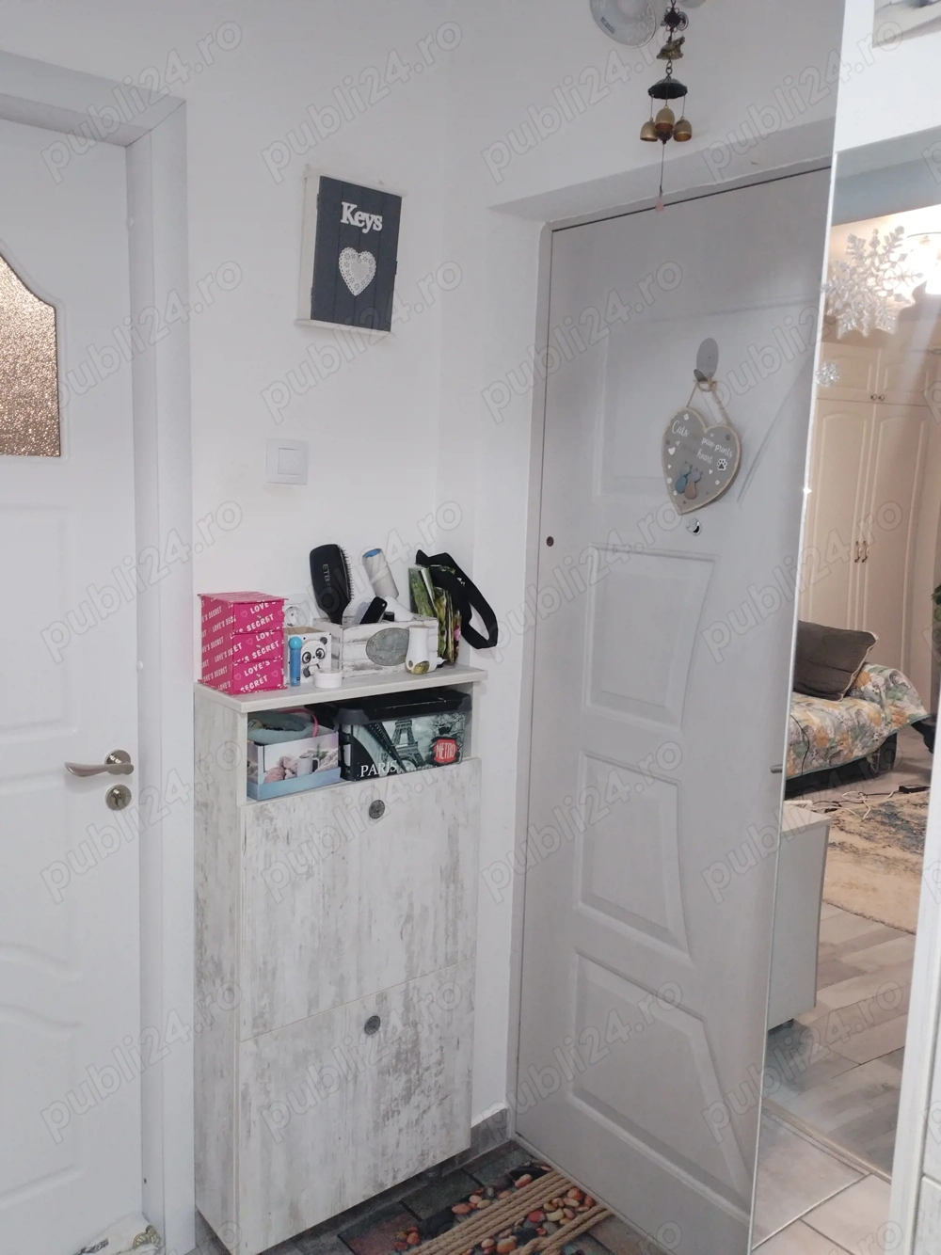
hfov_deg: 54.9
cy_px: 628
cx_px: 470
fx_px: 906
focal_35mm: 25
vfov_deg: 69.4
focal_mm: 2.02
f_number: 1.8
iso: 225
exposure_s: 1/25
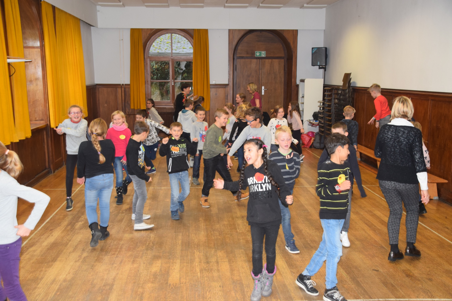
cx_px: 226
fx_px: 471
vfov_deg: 35.5
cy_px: 150
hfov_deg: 51.3
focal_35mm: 38
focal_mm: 25
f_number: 4.5
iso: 800
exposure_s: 1/80
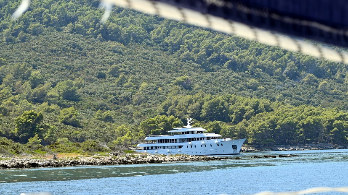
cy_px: 116
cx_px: 173
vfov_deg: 8.3
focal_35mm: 147
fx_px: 1356
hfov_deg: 14.6
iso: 220
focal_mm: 116
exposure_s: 1/125
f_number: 16
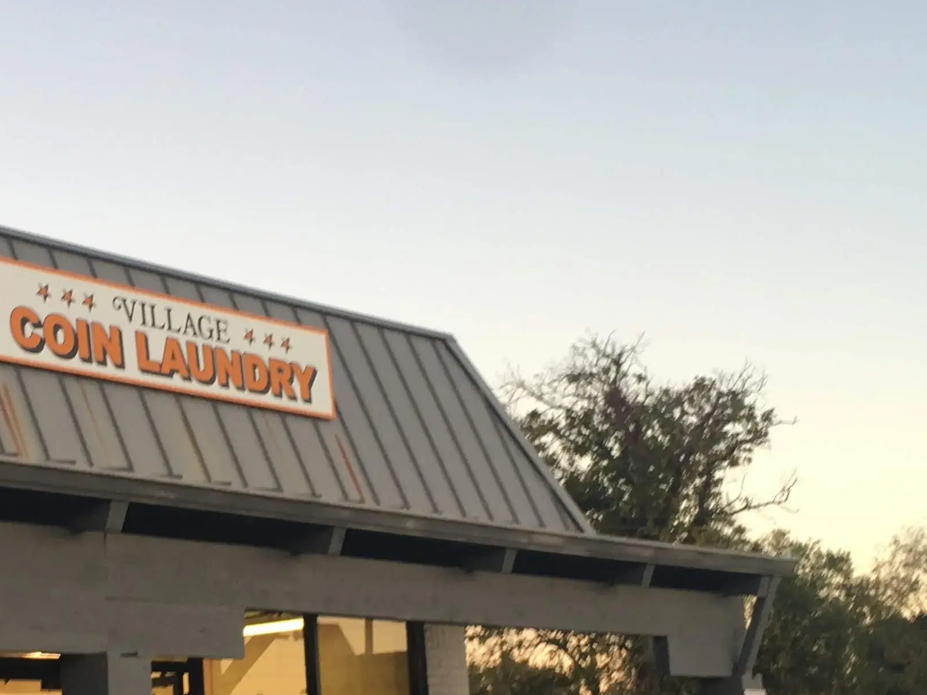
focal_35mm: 72
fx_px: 1928
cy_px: 501
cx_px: 198
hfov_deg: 26.6
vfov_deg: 20.3
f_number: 2.2
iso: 25
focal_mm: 4.15
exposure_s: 1/60
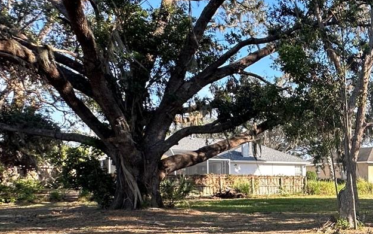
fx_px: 386
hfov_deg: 38.3
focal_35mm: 38
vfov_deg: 32.7
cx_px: 448
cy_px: 188
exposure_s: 1/333
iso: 40
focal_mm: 2.22
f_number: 2.2
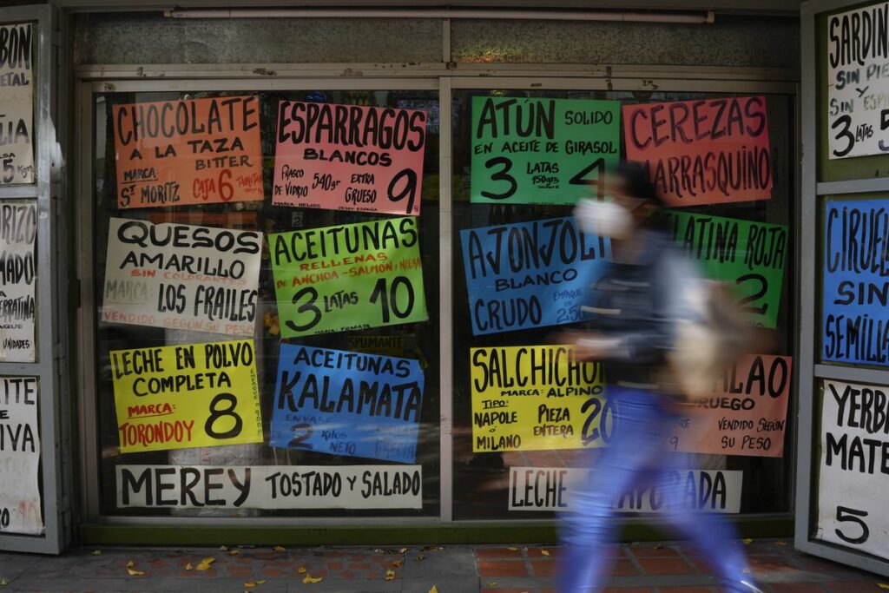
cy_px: 296
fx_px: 864
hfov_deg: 54.4
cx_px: 444
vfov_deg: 37.9
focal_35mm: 35
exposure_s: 1/13
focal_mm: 35
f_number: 10
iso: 50
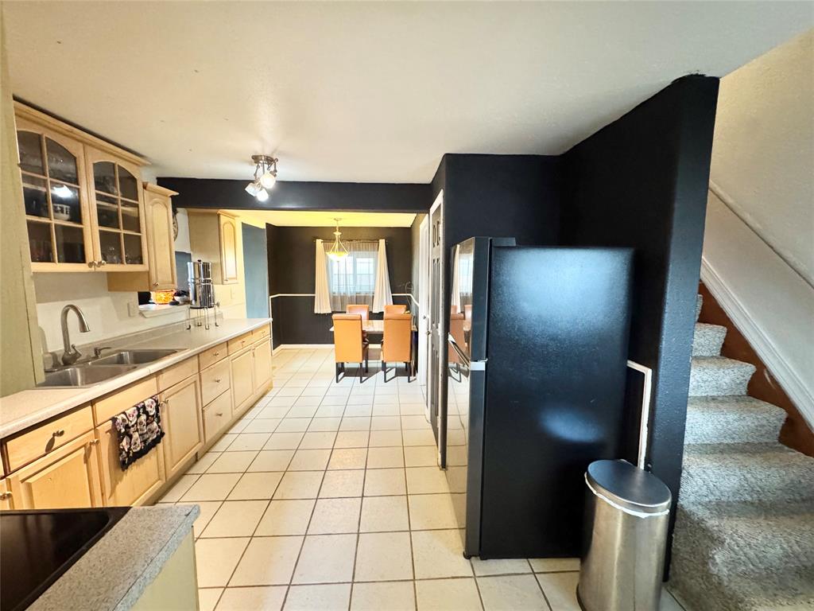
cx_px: 407
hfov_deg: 102.1
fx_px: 329
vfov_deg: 85.7
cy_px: 306
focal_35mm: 14
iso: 1000
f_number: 2.2
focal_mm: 2.22
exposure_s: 1/60
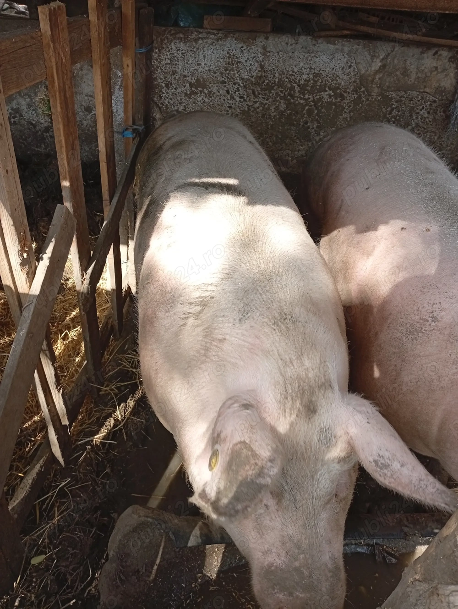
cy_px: 304
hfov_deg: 51.5
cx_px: 229
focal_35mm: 27
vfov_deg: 65.2
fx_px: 475
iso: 51
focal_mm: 3.98
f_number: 1.8
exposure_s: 1/142
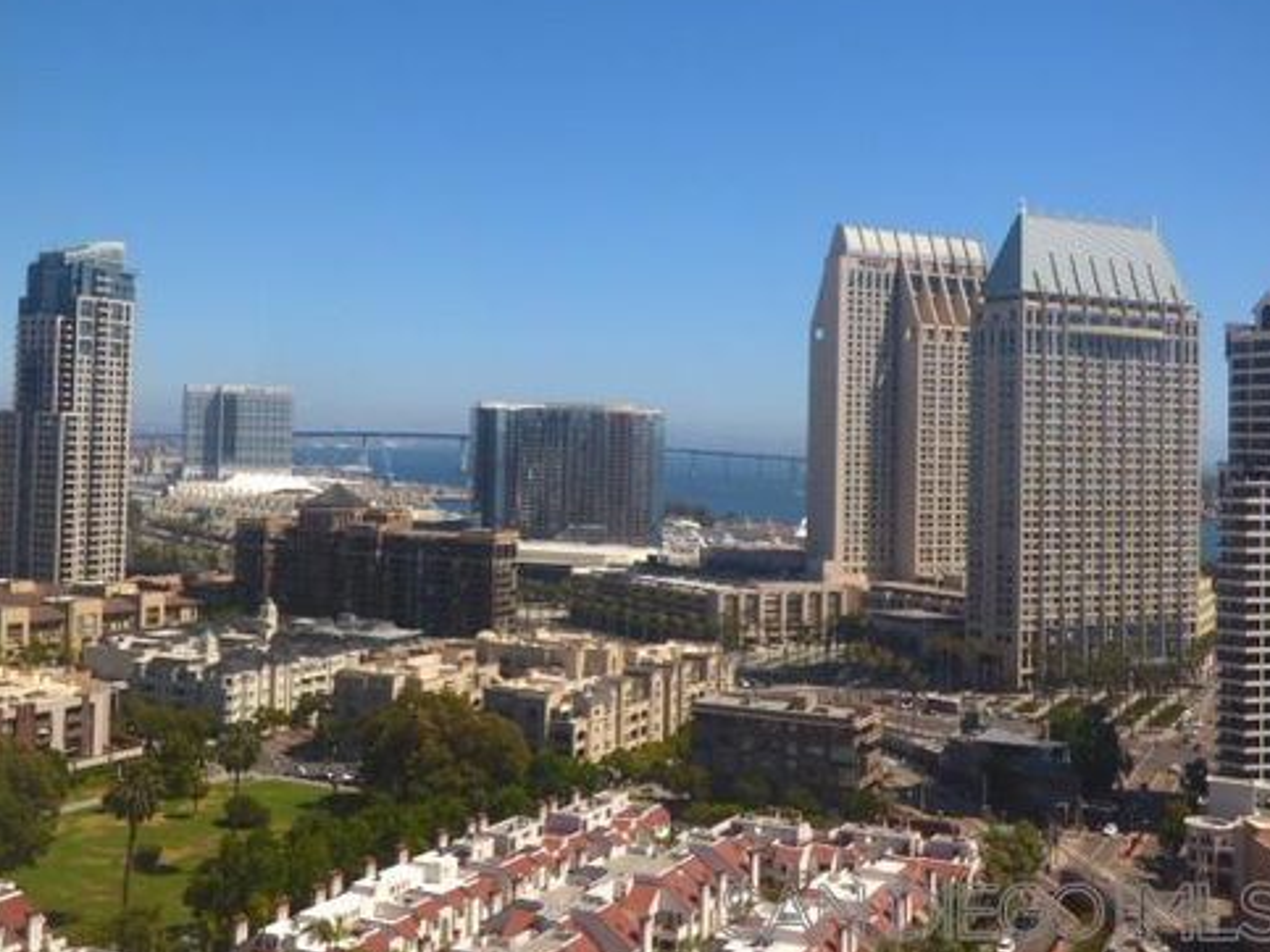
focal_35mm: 43
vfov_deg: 33.5
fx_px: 1577
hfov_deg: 43.7
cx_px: 526
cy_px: 380
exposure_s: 1/500
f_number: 3.4
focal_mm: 6.18
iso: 100
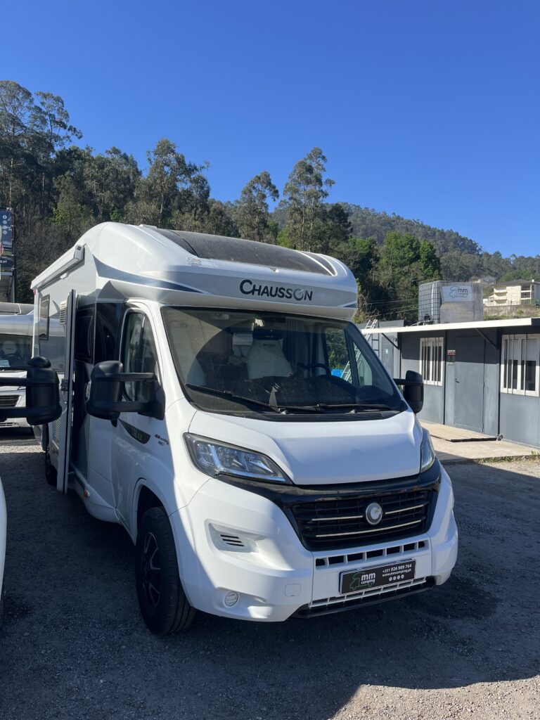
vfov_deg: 67.3
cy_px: 360
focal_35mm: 26
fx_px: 541
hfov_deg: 53.1
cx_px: 270
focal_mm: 5.1
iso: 50
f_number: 1.6
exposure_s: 1/2410
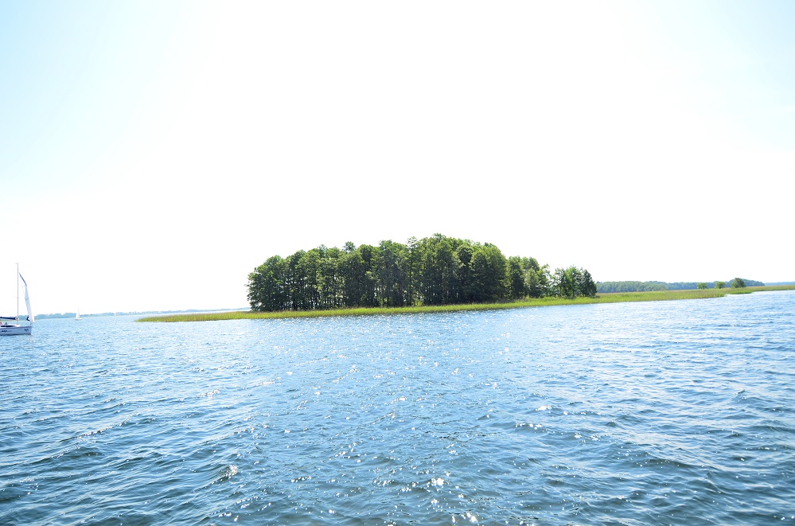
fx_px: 463
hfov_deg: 81.3
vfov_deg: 59.2
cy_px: 263
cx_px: 398
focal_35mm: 21
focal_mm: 14
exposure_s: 1/320
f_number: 4.5
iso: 100
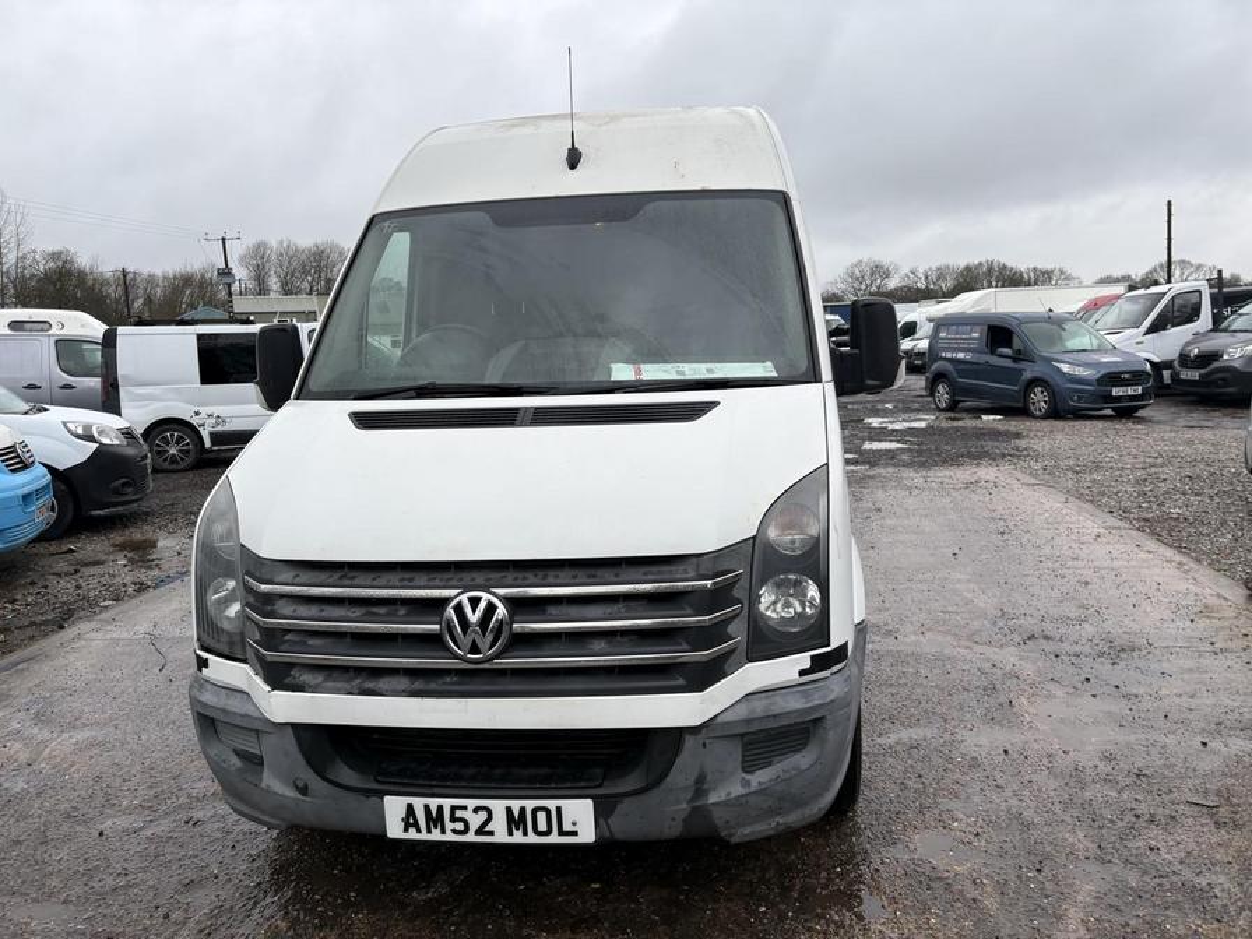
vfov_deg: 53.1
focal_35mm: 26
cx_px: 626
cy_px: 470
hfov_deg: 67.3
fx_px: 940
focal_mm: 5.96
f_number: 1.6
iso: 50
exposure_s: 1/492
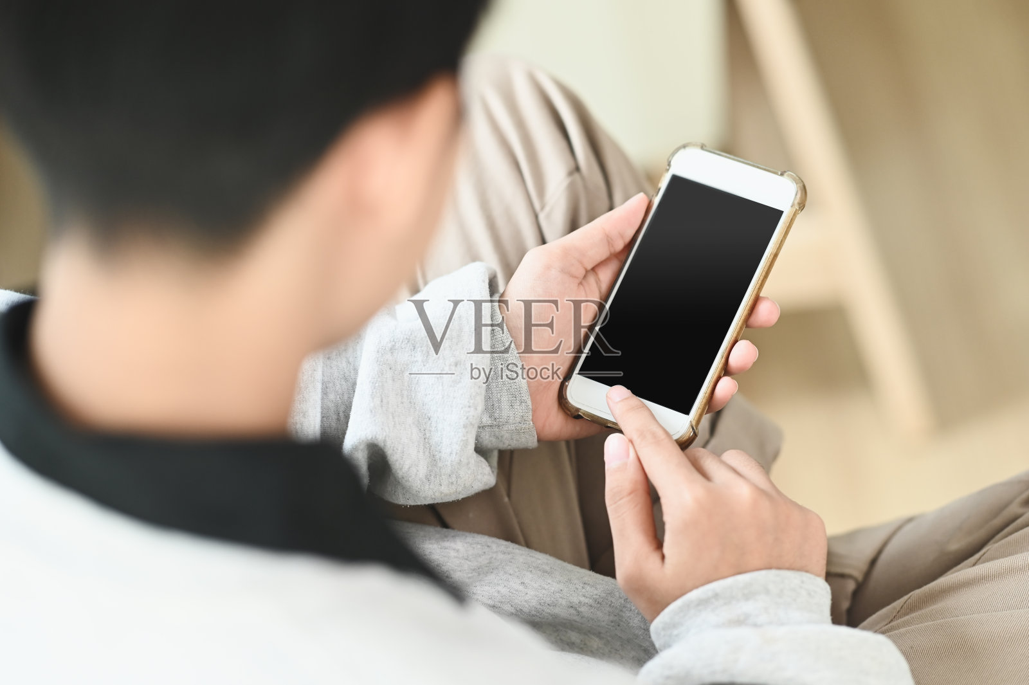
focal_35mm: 105
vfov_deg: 13.0
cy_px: 342
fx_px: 3000
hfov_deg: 19.5
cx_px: 514
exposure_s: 1/160
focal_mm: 105
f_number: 2.8
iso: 400
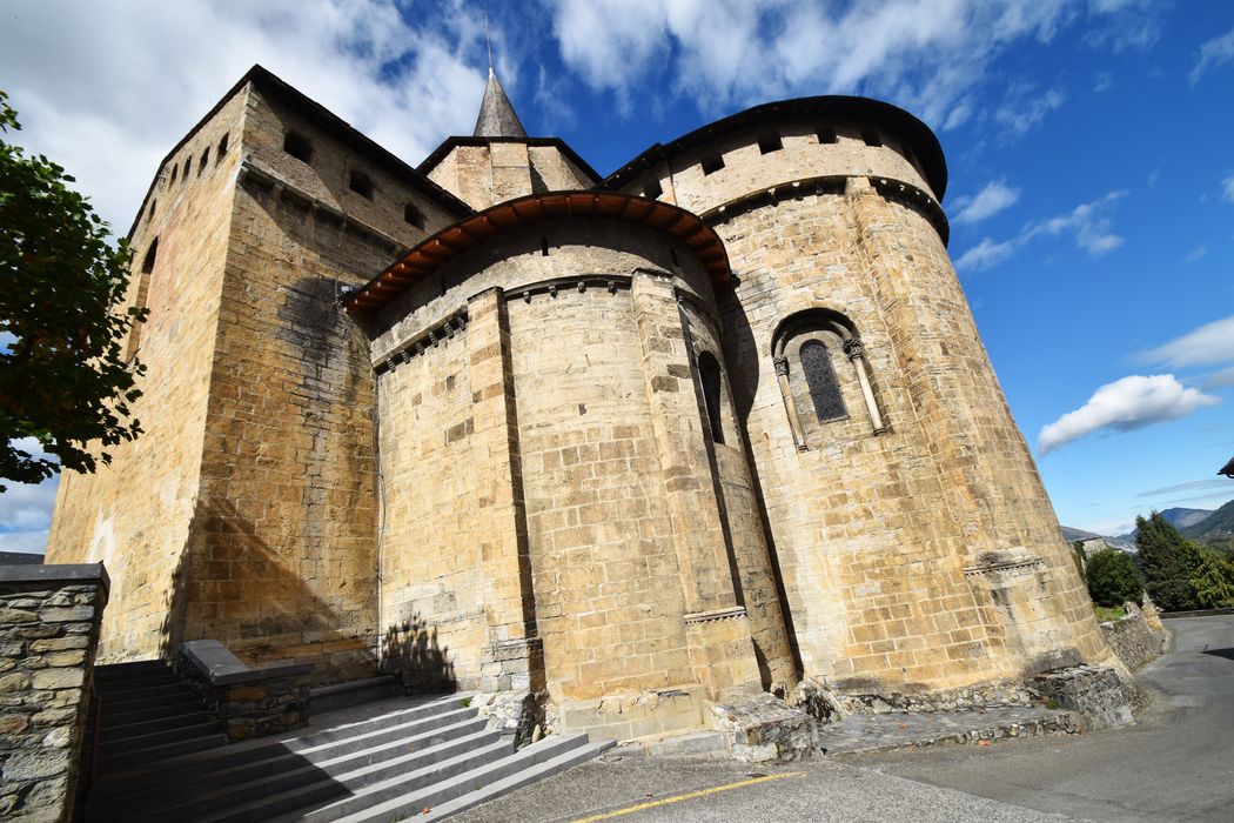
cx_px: 617
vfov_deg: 77.3
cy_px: 412
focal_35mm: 15
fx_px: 514
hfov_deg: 100.4
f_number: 10
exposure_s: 1/400
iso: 200
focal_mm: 10
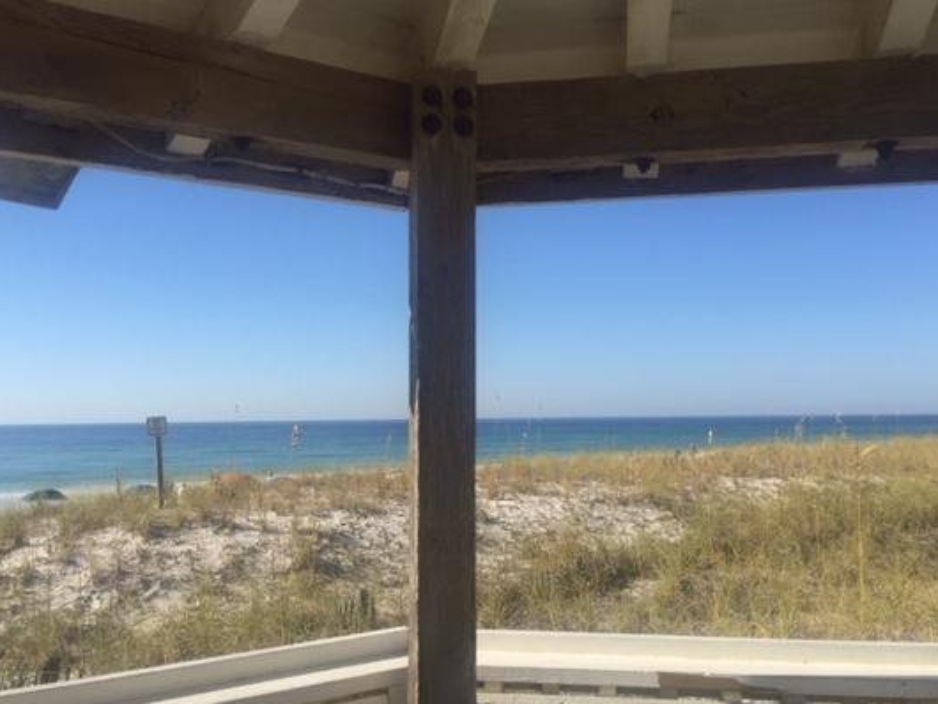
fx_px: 949
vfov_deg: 40.7
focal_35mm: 35
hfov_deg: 52.5
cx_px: 419
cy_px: 368
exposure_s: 1/2083
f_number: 2.2
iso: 32
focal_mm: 4.15
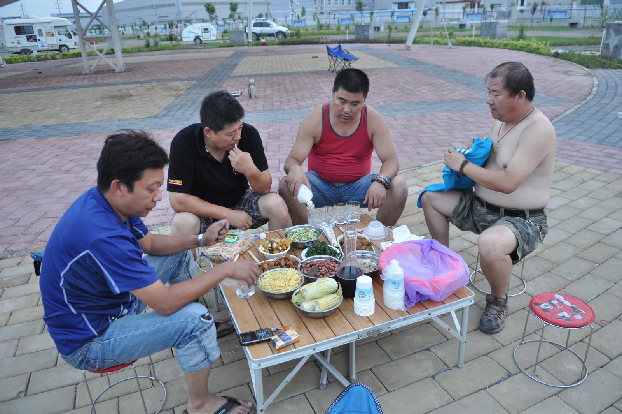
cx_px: 311
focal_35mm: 26
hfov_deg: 70.5
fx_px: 440
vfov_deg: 50.3
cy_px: 207
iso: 450
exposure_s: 1/30
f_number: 2.8
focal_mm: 17
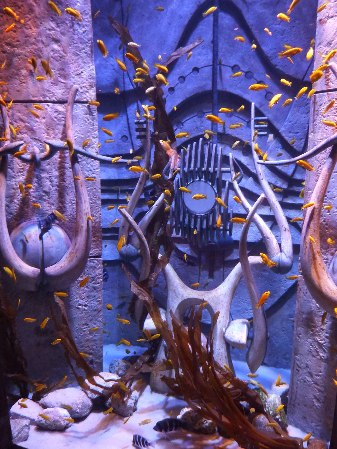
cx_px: 168
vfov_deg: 69.4
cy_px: 224
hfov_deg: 54.9
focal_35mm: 25
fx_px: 325
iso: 400
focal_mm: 4.1
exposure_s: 1/25
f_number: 3.3
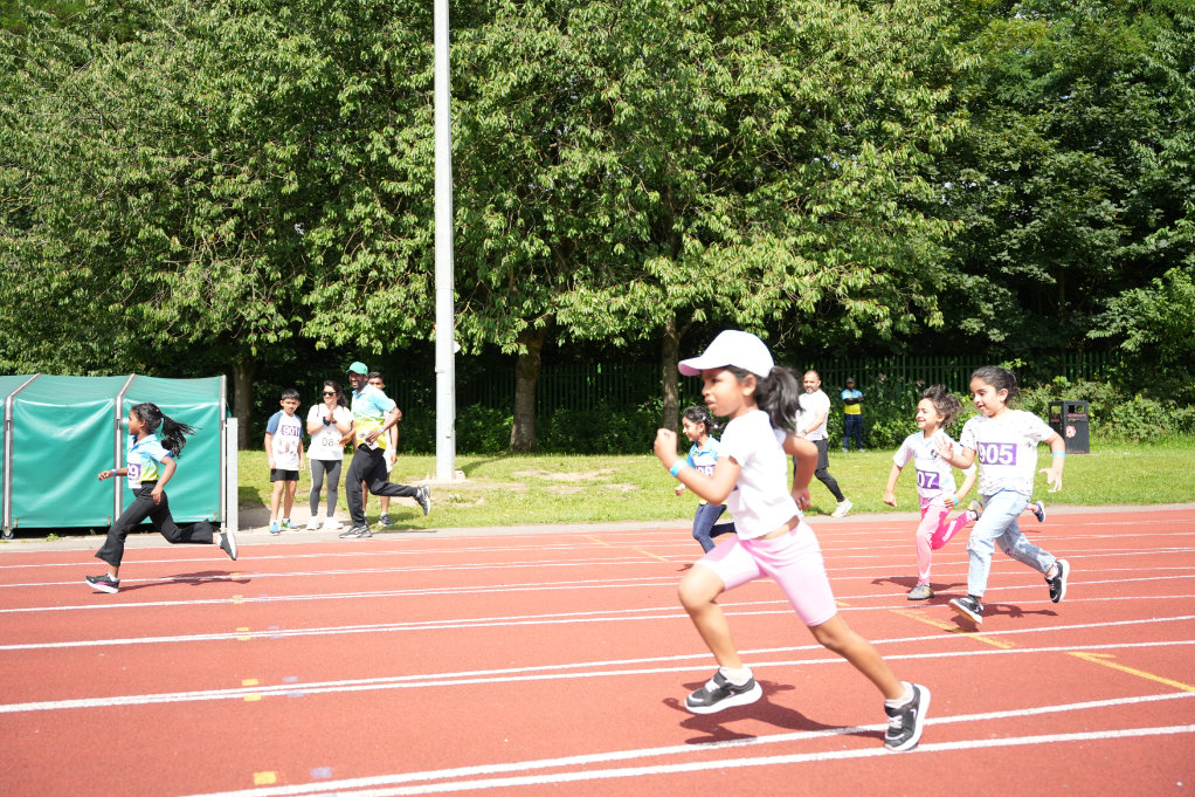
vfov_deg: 39.6
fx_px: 1105
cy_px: 398
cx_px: 598
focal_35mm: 33
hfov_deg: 56.8
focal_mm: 33.3
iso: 400
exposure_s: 1/3200
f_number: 2.8
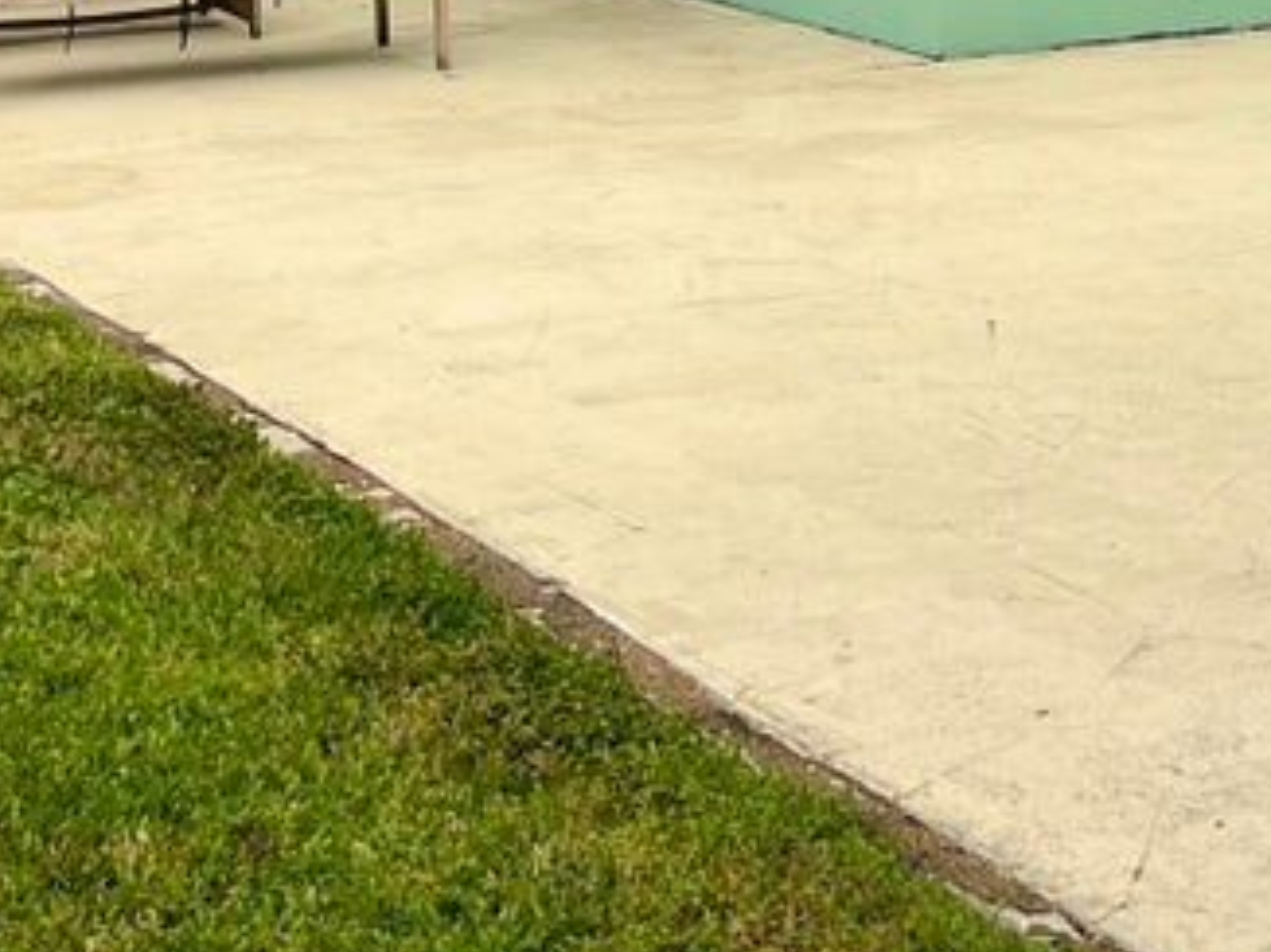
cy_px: -242
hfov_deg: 18.1
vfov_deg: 13.2
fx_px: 3999
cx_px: 591
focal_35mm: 109
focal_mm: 5.1
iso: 32
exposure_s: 1/137
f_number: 1.6
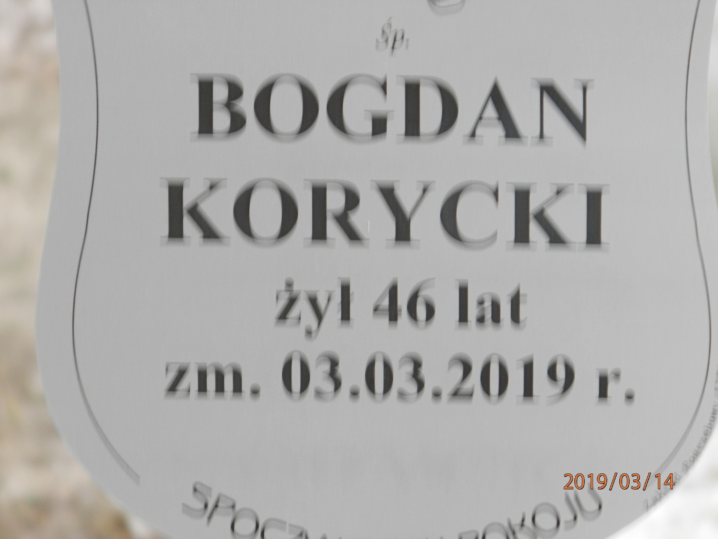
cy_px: 270
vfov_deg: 4.4
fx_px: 6949
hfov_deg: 5.9
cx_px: 359
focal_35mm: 335
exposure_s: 1/60
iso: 200
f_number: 5.6
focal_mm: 59.8
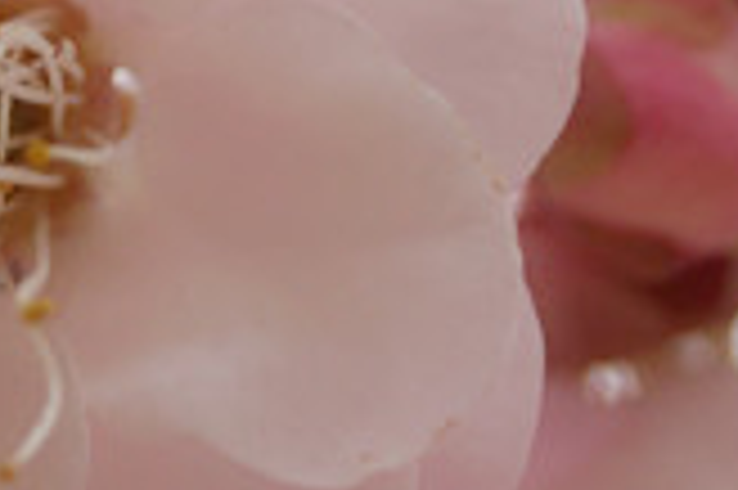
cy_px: 79
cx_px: 50
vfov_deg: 3.4
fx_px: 8262
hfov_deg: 5.1
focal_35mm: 403
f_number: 5.6
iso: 100
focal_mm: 55
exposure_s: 1/100
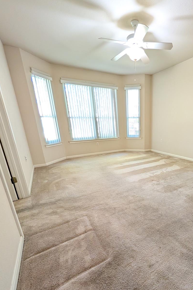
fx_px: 129
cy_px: 168
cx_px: 138
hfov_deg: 70.2
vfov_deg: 95.9
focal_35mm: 16
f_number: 1.7
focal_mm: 2.02
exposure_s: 1/40
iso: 297
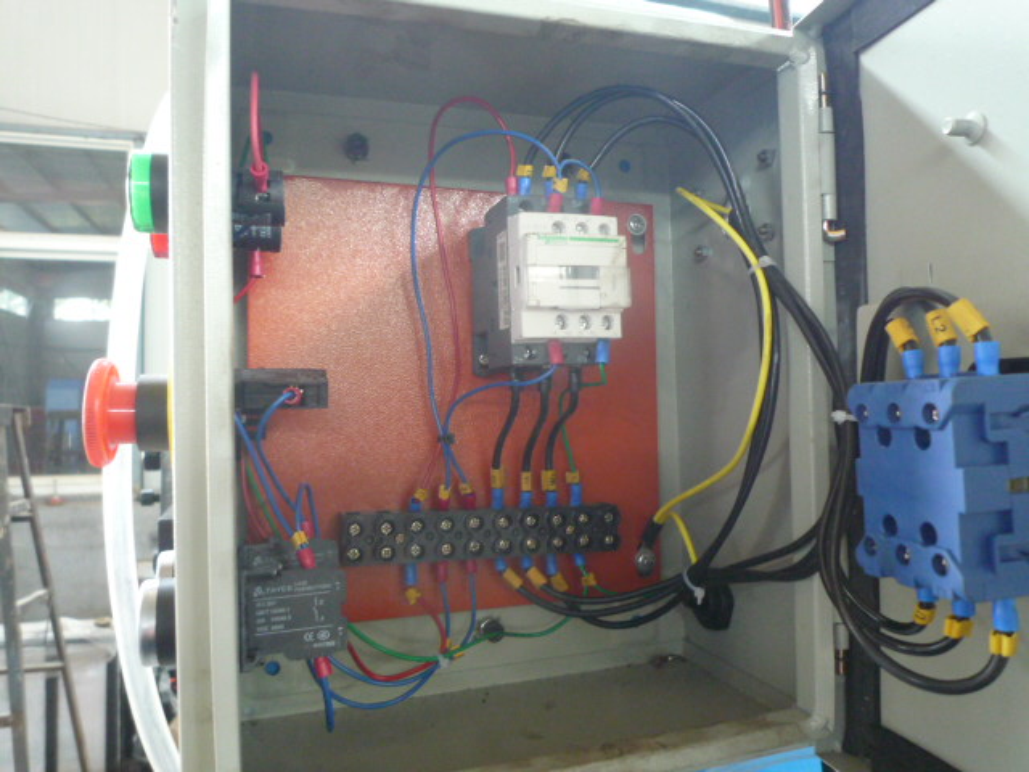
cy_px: 386
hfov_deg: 69.4
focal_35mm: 25
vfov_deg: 54.9
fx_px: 743
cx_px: 514
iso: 400
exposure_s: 1/15
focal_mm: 4.4
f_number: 2.8
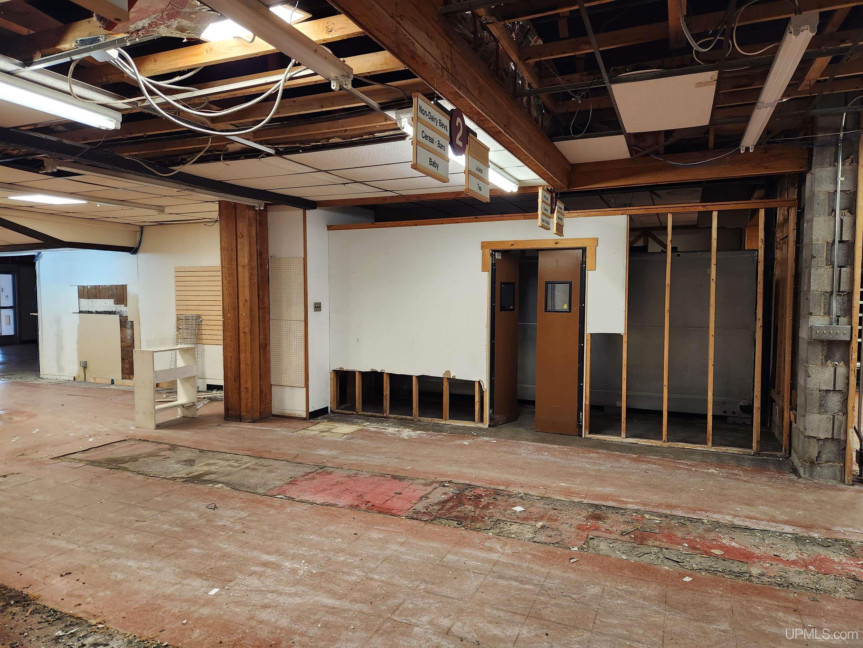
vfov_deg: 58.9
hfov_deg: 73.9
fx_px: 573
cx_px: 432
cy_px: 324
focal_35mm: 23
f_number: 1.8
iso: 500
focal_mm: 5.4
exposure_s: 1/120
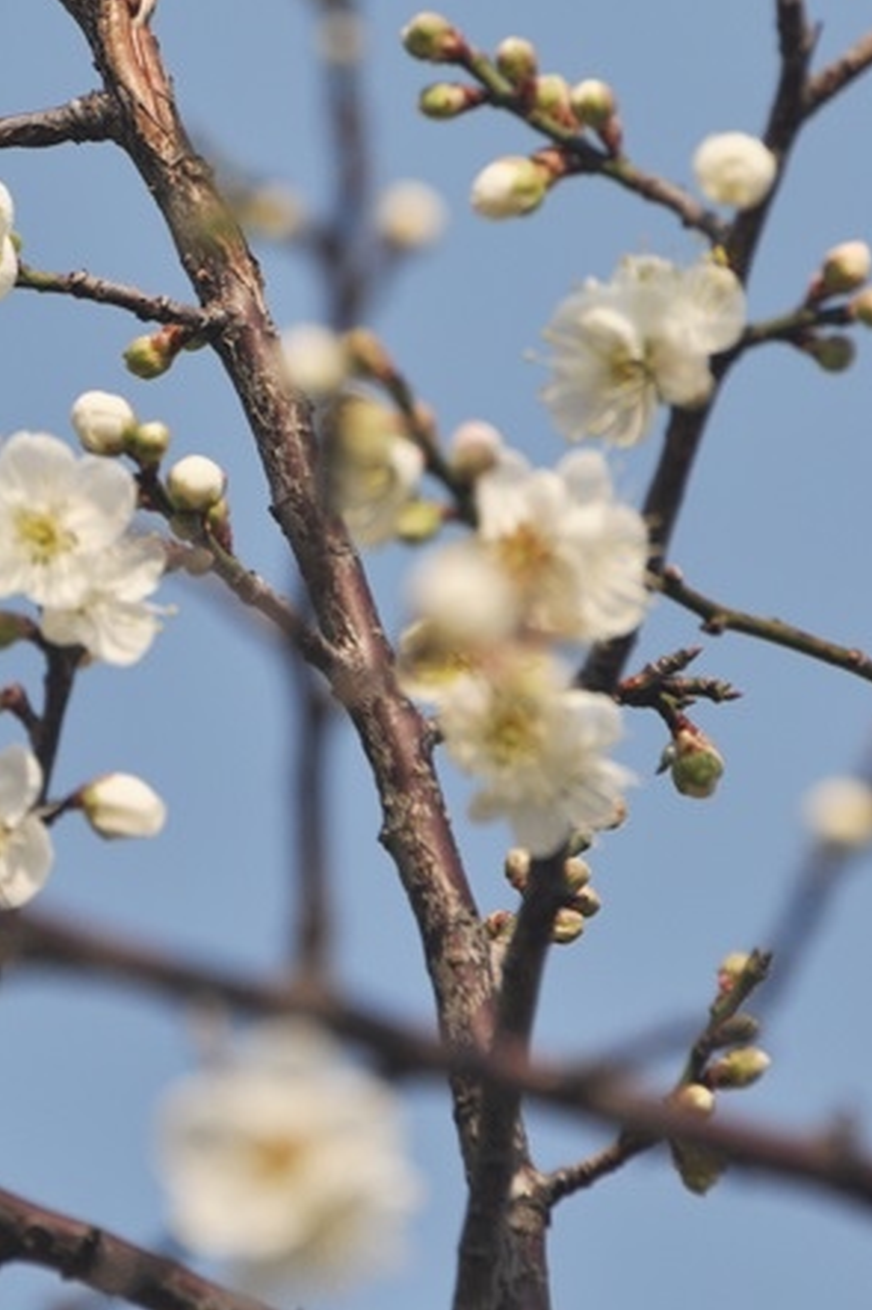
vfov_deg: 2.8
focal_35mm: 730
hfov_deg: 1.9
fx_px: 26542
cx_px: 214
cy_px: 556
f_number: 8
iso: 200
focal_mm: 270
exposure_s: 1/1000
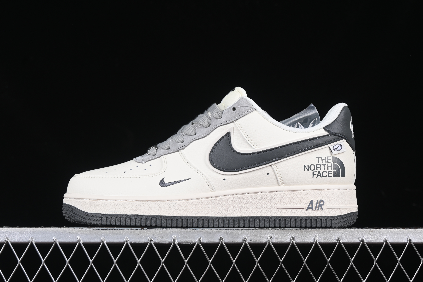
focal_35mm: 75
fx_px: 881
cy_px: 141
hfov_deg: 27.0
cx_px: 212
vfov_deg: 18.2
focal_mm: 50
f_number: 8
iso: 160
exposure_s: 1/80
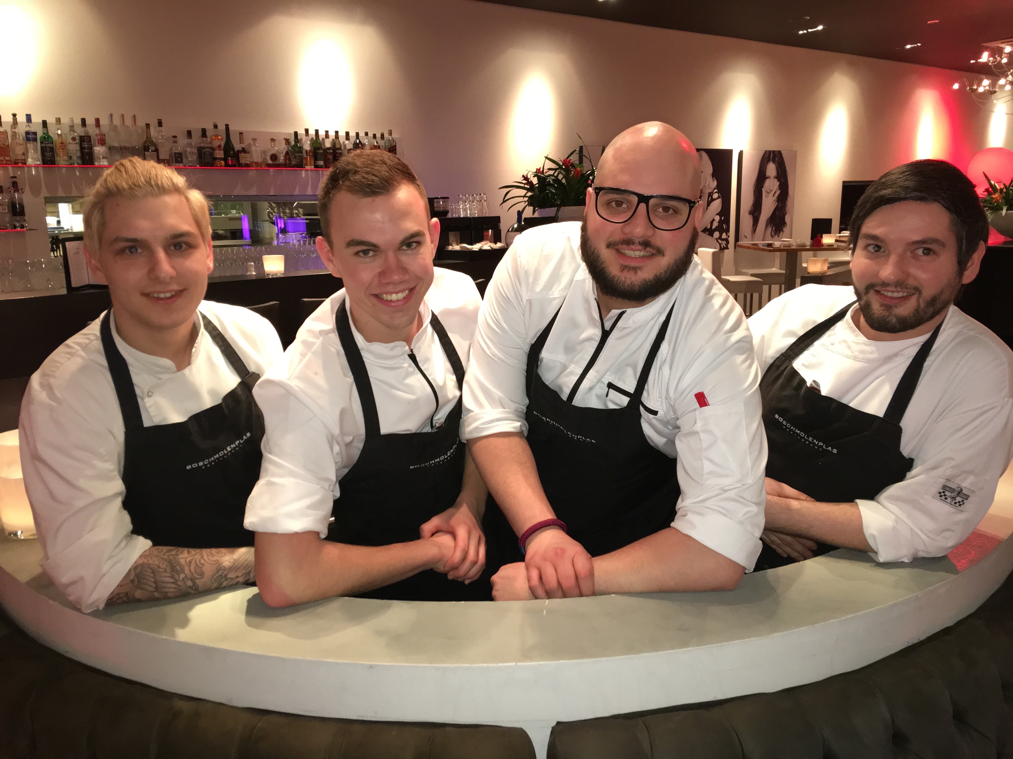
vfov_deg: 48.2
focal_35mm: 29
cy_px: 380
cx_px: 506
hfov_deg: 61.7
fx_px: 849
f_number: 2.2
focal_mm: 4.15
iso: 200
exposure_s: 1/17
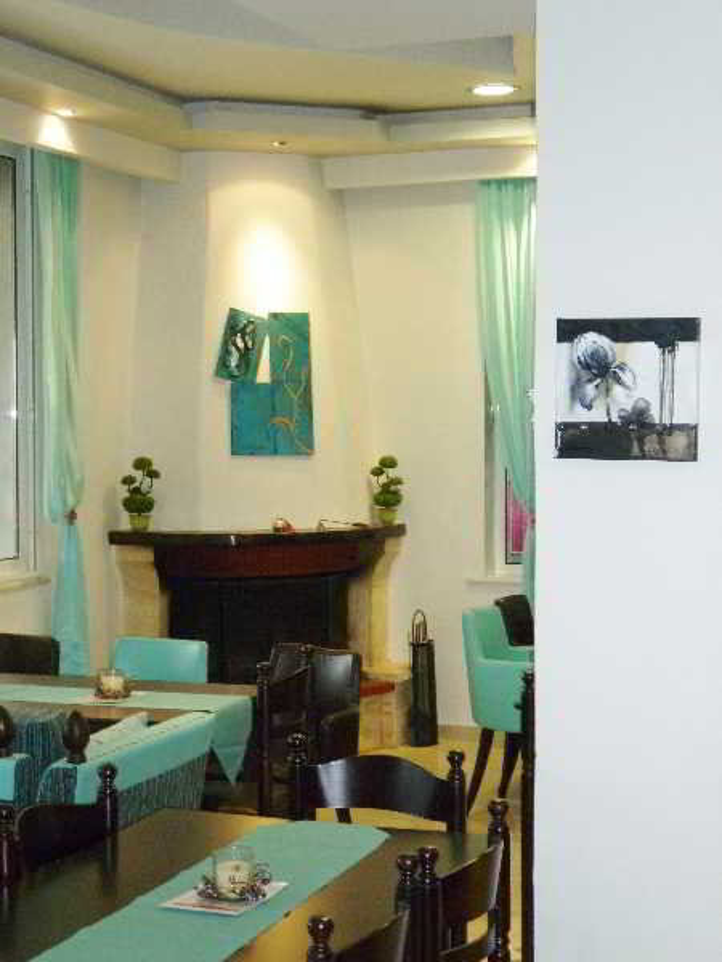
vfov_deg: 30.3
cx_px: 361
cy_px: 481
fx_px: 1780
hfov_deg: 22.9
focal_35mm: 64
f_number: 3.9
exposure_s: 1/40
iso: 320
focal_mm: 11.4
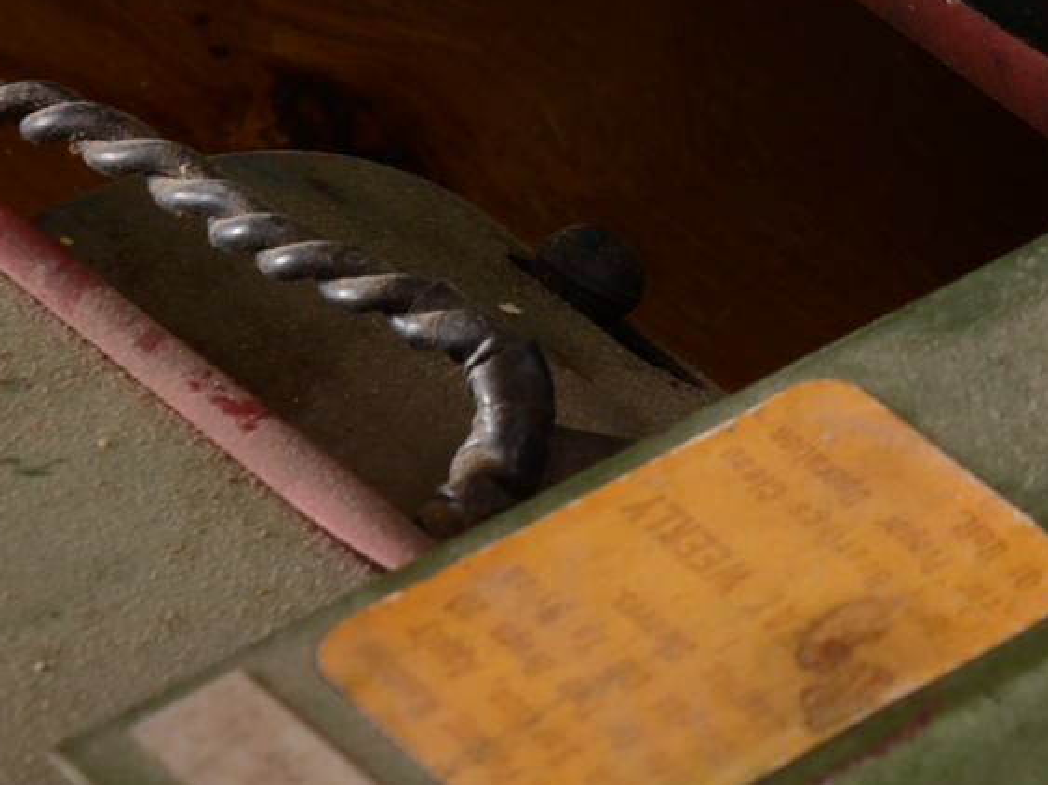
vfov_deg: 5.8
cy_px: -573
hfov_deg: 7.5
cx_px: 2085
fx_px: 7628
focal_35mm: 252
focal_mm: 40
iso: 125
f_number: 9
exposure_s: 1/100
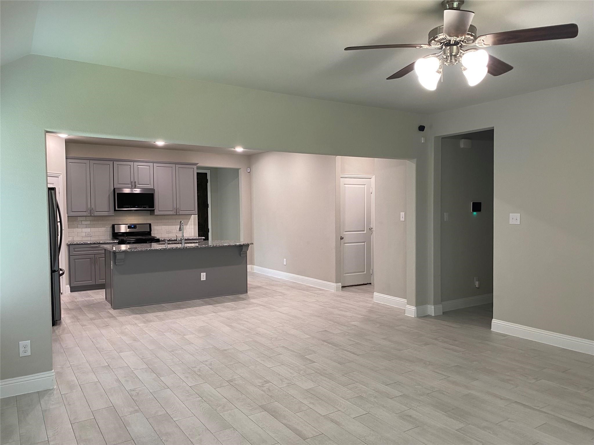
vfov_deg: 53.1
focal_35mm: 26
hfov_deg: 67.3
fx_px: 446
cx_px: 297
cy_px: 222
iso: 80
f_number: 1.8
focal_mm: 4.25
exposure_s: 1/60
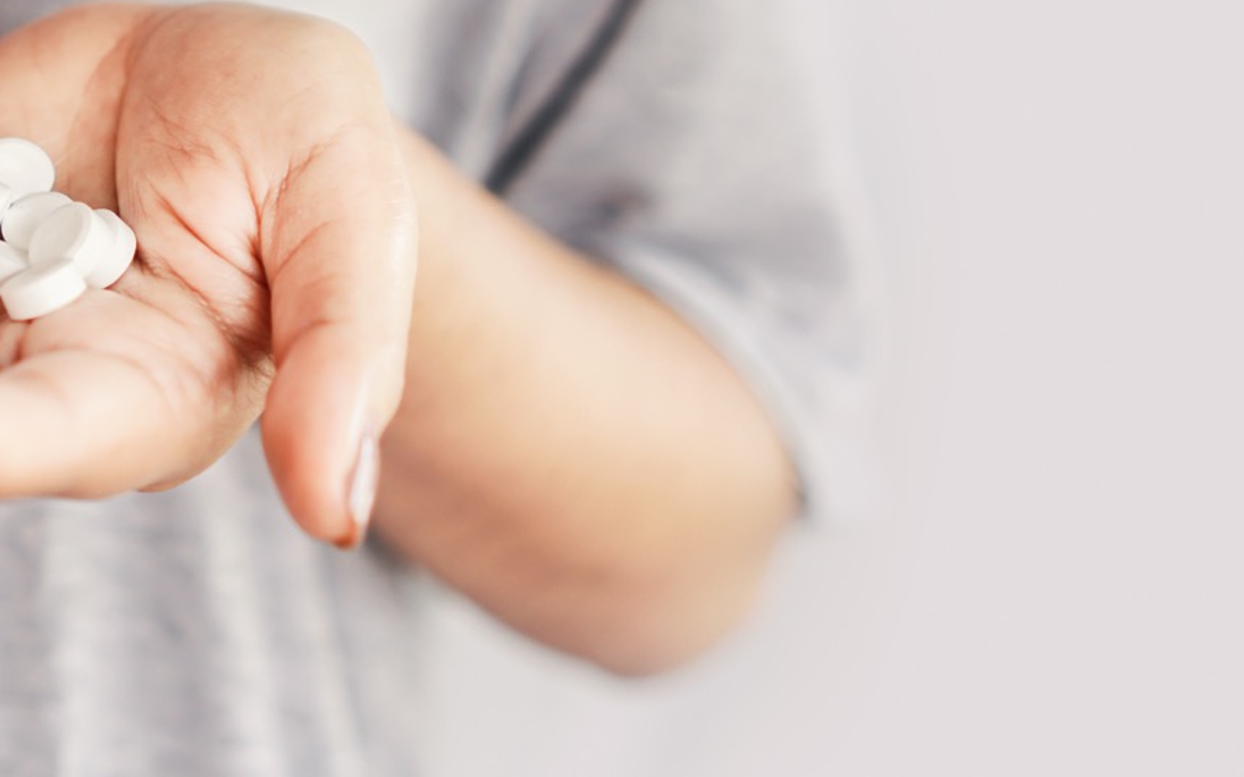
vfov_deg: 16.3
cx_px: 348
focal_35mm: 80
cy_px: 283
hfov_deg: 25.7
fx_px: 2704
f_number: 2.2
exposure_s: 1/100
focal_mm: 35
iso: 100
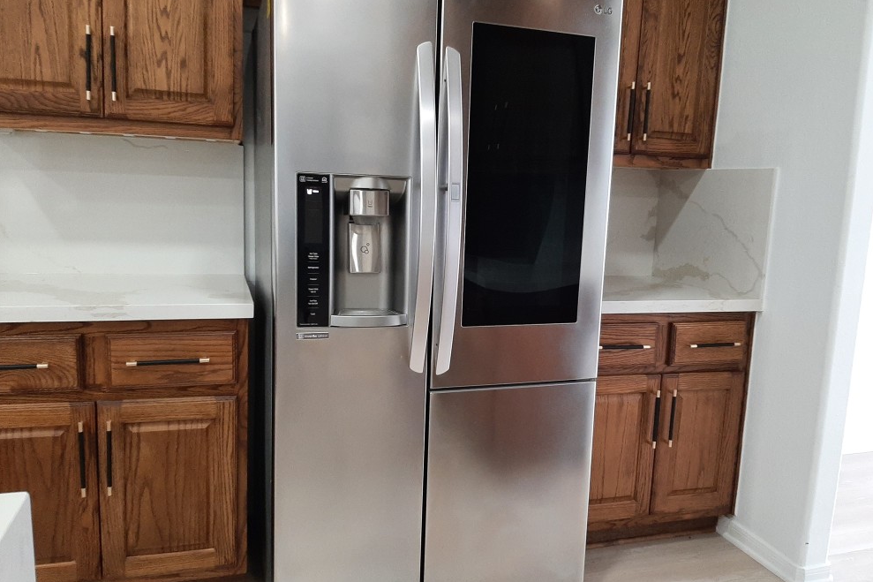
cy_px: 280
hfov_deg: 65.5
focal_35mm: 28
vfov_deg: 46.4
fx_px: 679
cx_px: 450
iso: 160
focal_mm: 3.93
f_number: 1.7
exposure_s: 1/50
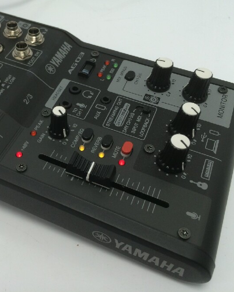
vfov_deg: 47.9
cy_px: 145
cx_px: 59
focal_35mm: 38
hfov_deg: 38.2
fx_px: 329
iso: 64
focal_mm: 4.15
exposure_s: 1/120
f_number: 2.2
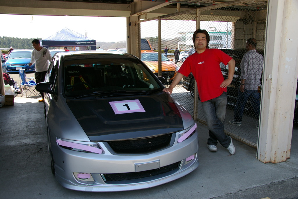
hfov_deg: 55.1
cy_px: 100
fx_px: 285
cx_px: 149
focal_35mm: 34
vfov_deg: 38.3
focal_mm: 23
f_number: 8
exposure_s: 1/125
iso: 200
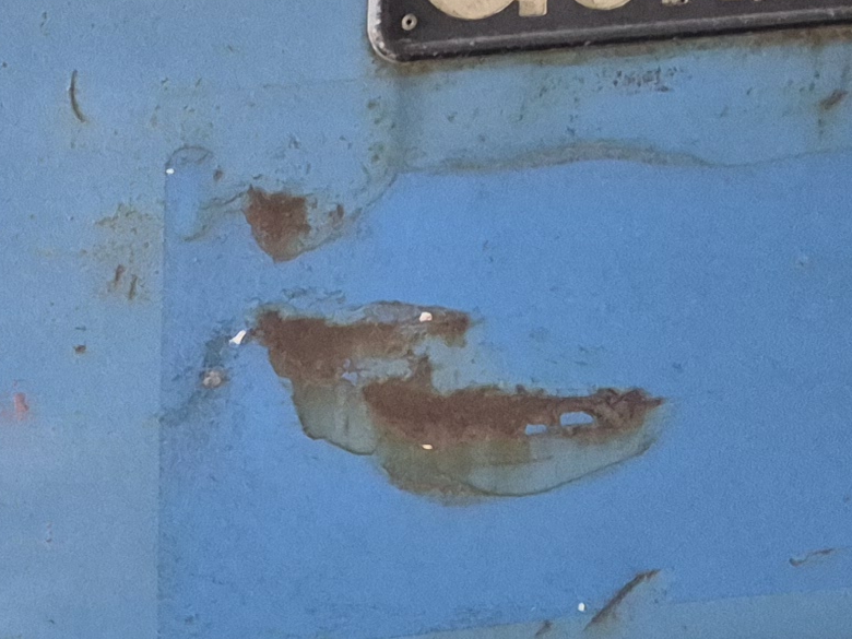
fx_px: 2904
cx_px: -312
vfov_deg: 12.5
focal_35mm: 118
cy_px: 399
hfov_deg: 15.7
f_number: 1.8
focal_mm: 5.4
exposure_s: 1/100
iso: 2000
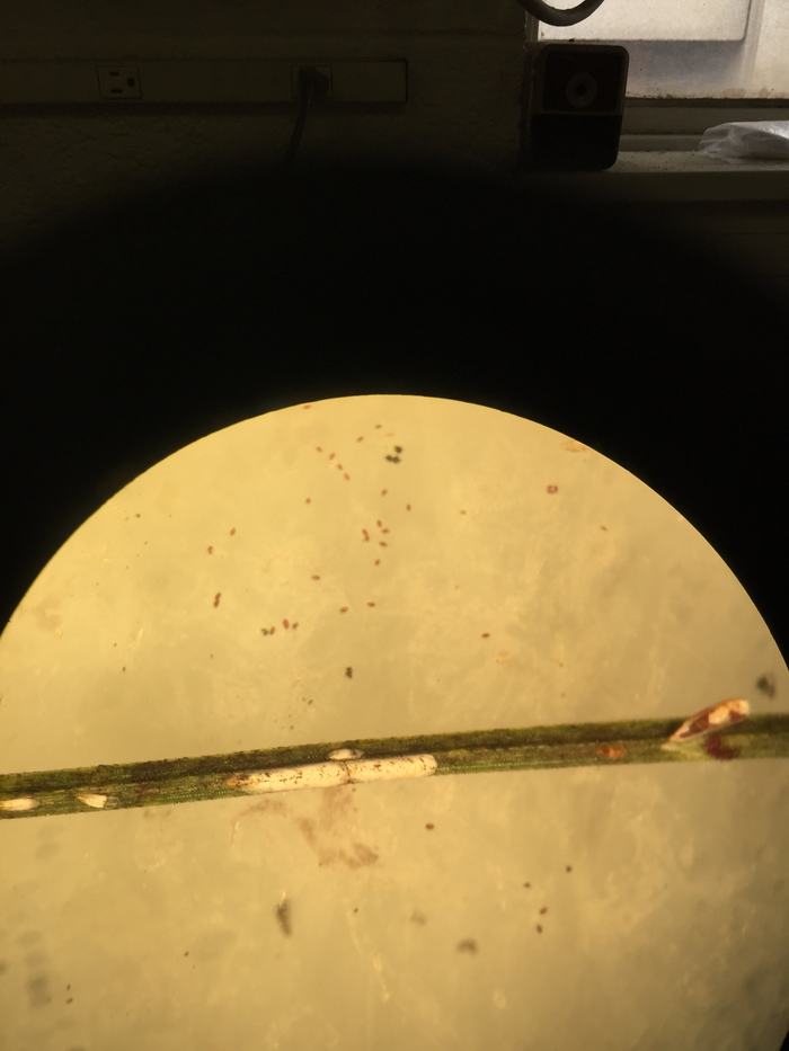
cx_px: 394
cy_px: 526
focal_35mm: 29
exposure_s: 1/520
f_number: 2.2
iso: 32
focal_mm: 4.15
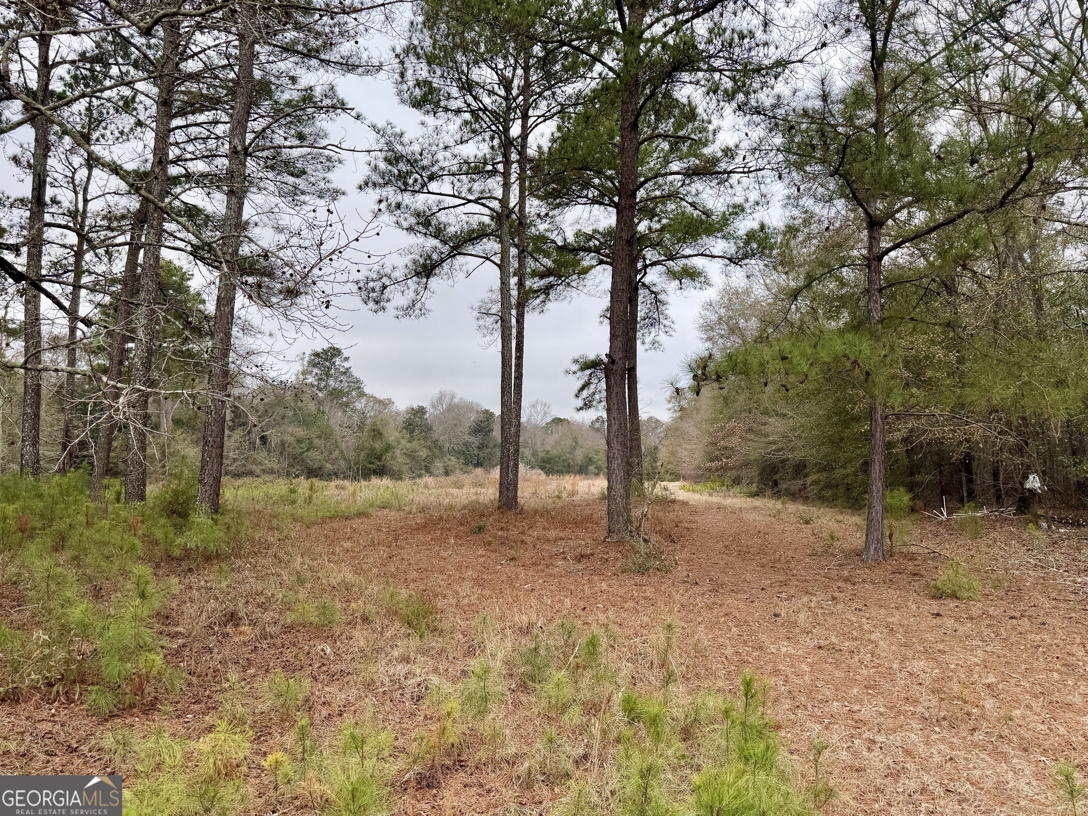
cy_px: 408
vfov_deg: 56.8
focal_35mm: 24
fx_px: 754
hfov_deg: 71.6
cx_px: 544
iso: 80
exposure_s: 1/1314
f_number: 1.78
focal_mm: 6.76
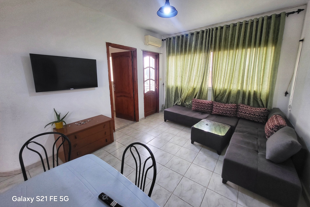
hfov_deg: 104.2
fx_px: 121
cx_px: 157
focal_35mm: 14
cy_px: 96
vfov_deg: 81.1
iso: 100
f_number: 2.2
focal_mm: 1.74
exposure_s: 1/50
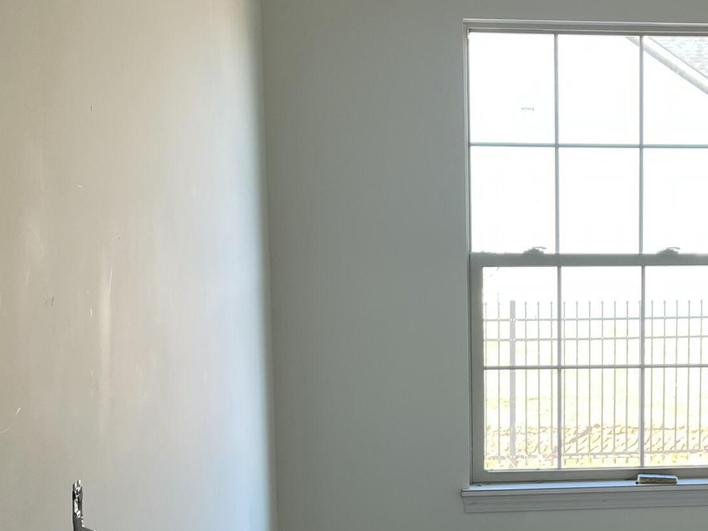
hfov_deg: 27.6
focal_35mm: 68
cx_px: 626
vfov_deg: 21.5
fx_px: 1391
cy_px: 357
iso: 64
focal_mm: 5.1
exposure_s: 1/121
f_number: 1.6
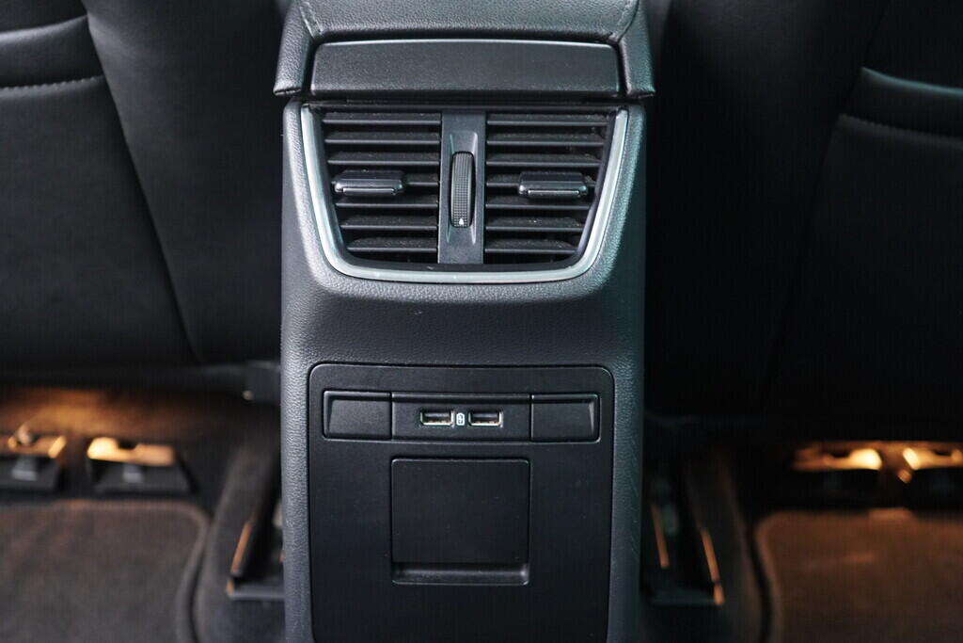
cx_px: 482
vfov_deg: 36.9
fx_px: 963
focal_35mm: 36
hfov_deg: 53.1
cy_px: 322
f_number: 2.8
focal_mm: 24
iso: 1600
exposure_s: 1/40
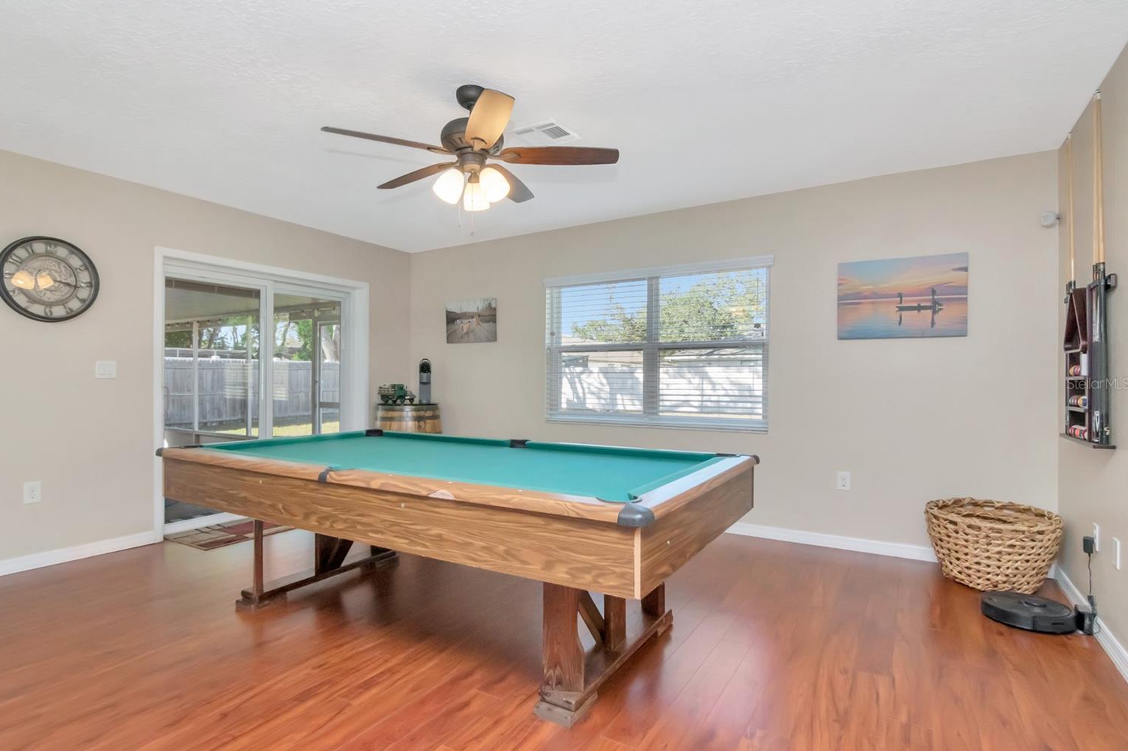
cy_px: 383
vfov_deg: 68.7
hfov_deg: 91.5
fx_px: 549
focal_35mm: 18
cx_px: 534
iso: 1000
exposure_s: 1/80
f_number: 11
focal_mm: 11
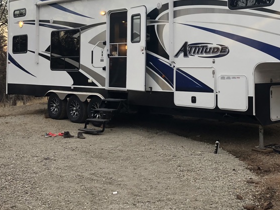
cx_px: 187
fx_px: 404
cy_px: 55
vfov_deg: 28.7
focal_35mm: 50
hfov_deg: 37.8
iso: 40
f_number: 1.8
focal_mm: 3.99
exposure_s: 1/120
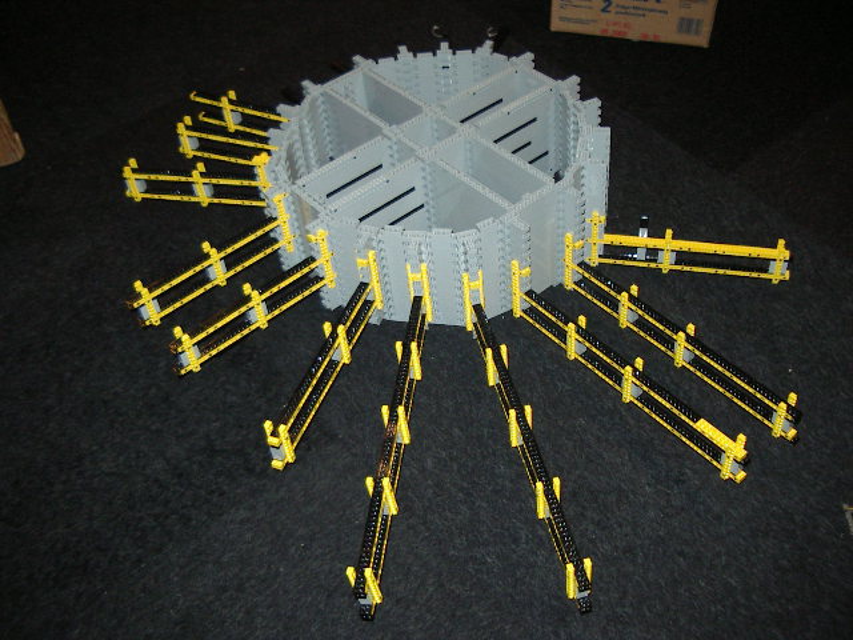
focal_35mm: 38
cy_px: 320
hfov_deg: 49.0
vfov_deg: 37.7
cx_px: 426
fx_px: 936
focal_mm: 5.8
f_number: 2.6
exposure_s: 1/60
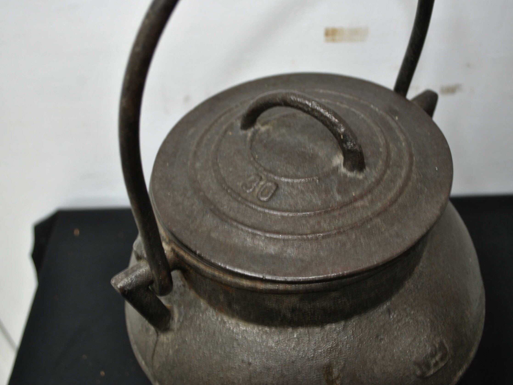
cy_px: 189
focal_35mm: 43
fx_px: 637
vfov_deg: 33.6
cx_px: 264
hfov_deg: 43.8
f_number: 4.2
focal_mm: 26
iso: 200
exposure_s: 1/6
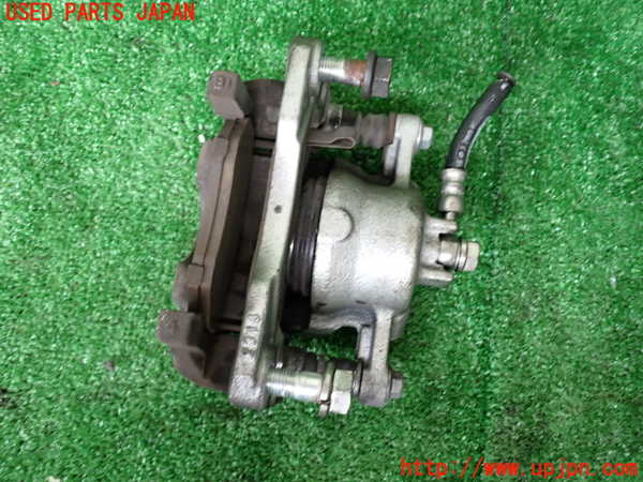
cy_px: 241
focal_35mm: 30
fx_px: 557
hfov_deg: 60.0
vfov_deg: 46.8
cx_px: 322
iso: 320
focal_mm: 5.4
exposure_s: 1/40
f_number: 2.3
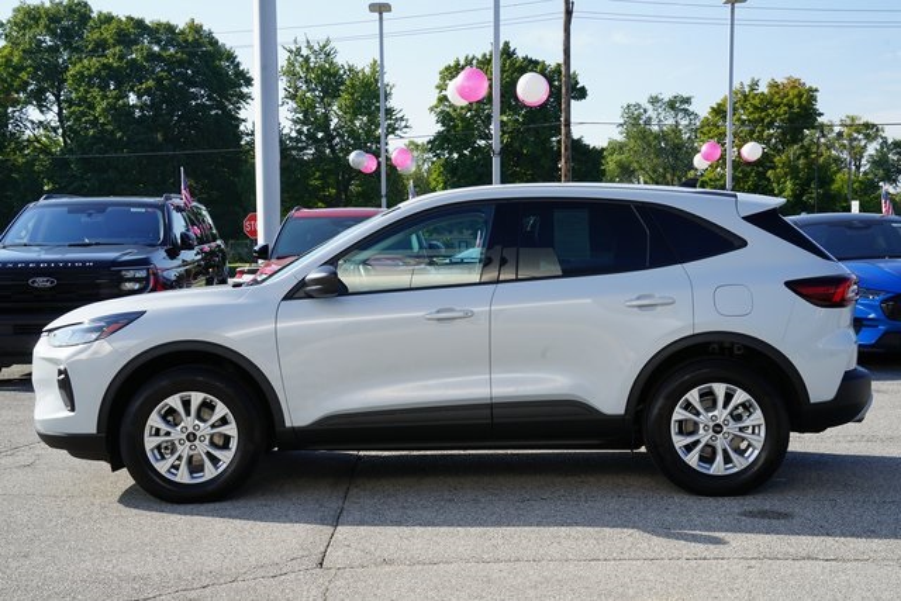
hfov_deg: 38.2
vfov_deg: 26.0
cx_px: 450
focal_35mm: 52
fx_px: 1302
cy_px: 300
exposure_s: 1/80
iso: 100
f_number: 13
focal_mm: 52
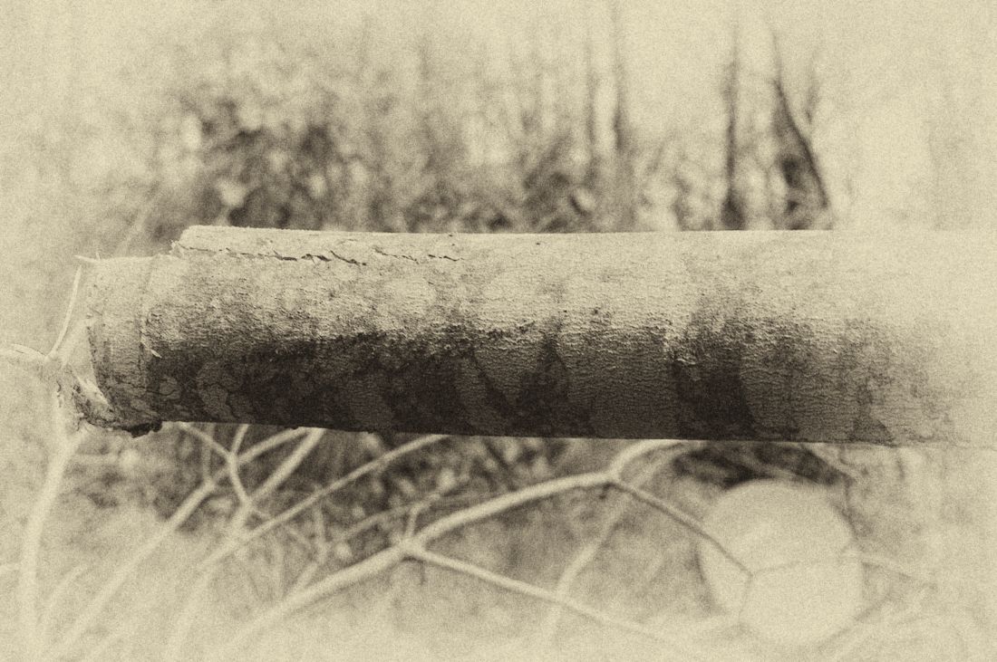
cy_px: 331
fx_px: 1909
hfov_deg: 29.3
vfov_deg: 19.7
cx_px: 498
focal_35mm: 69
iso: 100
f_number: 5.6
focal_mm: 46
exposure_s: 1/60
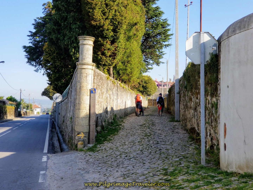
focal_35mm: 52
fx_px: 380
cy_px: 95
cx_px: 126
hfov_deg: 36.8
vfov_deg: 28.0
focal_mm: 6
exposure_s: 1/408
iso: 25
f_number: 2.4
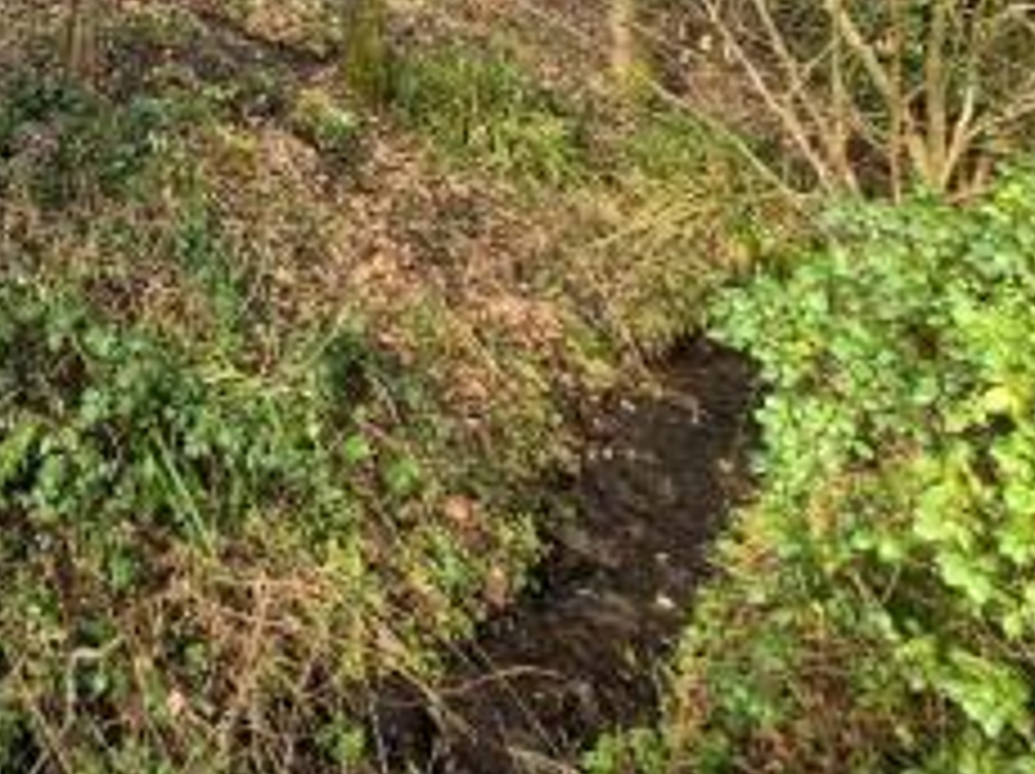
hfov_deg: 41.9
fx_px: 986
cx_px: -142
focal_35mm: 33
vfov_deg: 33.8
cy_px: -178
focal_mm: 1.74
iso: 50
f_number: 2.2
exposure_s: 1/449
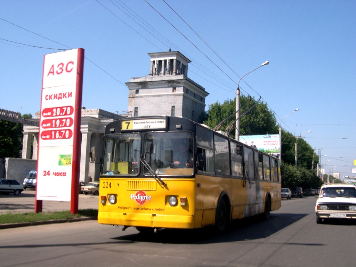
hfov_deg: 49.0
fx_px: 391
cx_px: 178
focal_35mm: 38
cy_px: 134
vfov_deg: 37.7
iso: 100
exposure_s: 1/138
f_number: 7.6
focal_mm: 8
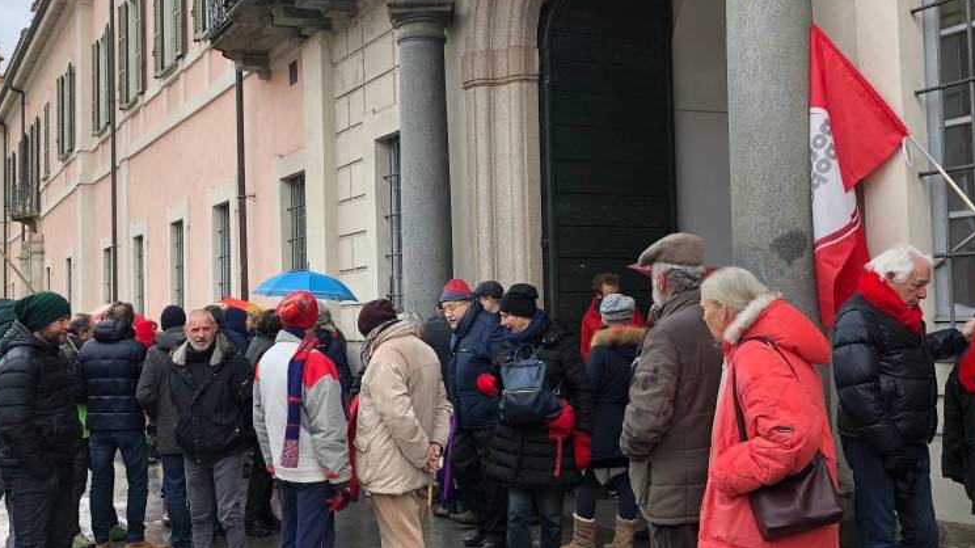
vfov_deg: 28.3
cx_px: 402
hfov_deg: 48.2
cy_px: 258
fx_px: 1086
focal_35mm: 42
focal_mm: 3.99
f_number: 1.8
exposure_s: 1/148
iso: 20
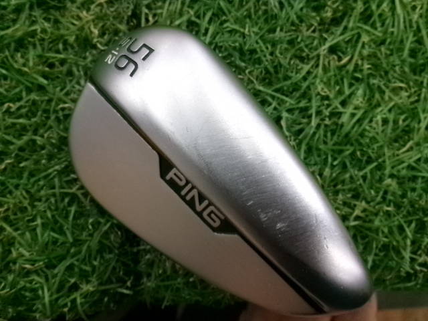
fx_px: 346
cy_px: 160
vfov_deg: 49.7
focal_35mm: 28
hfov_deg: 63.4
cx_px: 214
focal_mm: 5.1
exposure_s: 1/80
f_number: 3.9
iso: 800
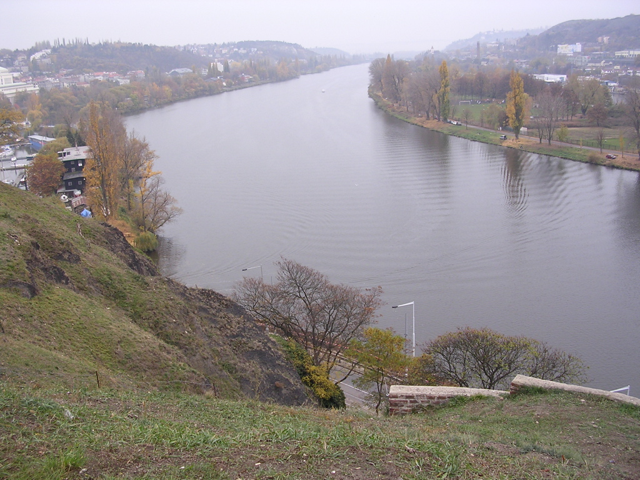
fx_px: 703
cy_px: 240
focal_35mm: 38
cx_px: 320
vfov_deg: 37.7
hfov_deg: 49.0
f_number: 2.8
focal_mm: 5.8
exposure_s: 1/172
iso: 100
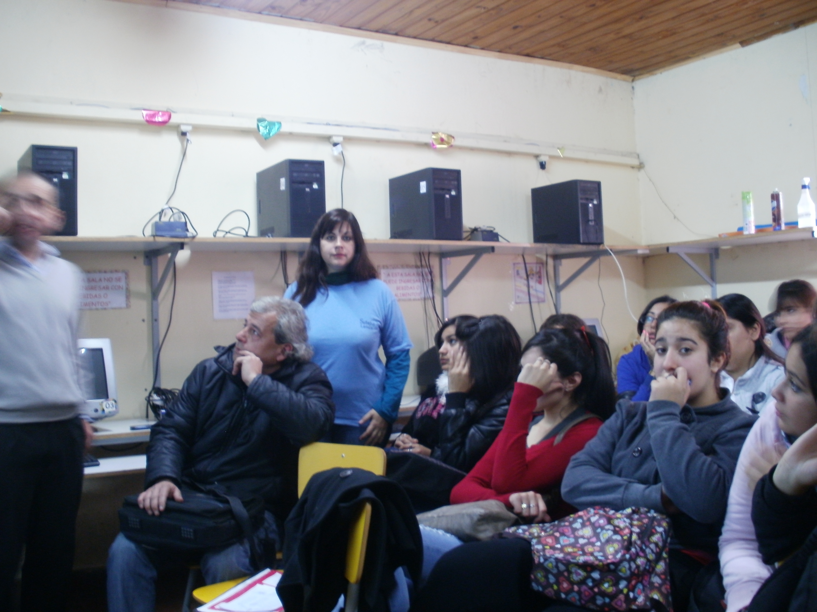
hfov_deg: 51.4
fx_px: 850
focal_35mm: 36
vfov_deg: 39.7
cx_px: 408
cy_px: 306
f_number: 3.5
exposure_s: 1/2
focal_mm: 6.3
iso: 125
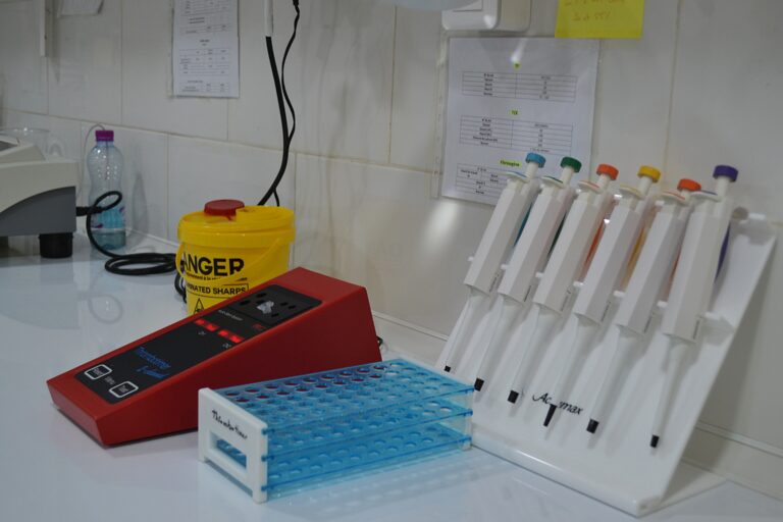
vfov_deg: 29.9
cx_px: 392
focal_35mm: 45
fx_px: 979
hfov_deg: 43.6
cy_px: 261
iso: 400
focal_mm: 30
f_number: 4.5
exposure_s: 1/60
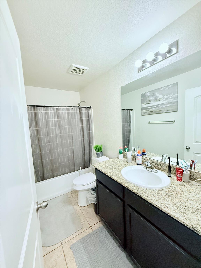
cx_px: 100
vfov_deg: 102.1
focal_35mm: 14
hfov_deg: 85.7
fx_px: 108
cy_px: 134
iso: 400
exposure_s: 1/60
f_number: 2.2
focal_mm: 2.22
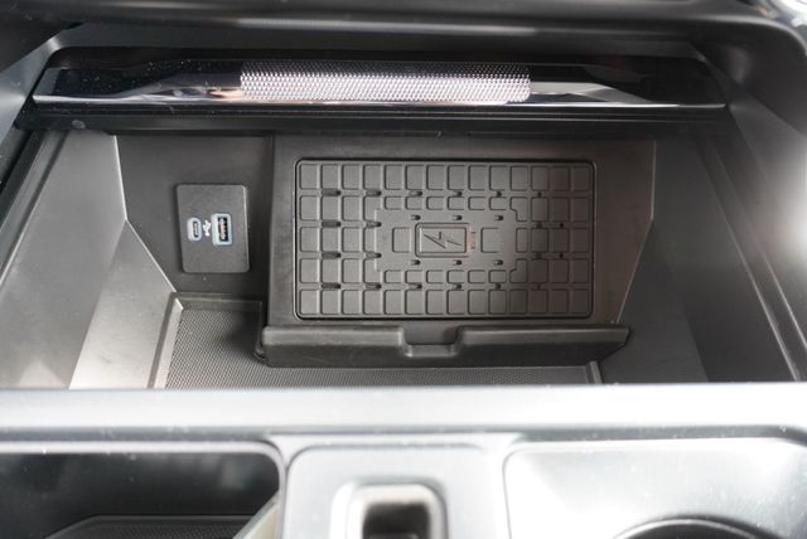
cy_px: 270
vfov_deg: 53.2
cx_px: 404
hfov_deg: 73.7
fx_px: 538
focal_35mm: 24
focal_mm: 16
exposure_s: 1/60
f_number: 4
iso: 800
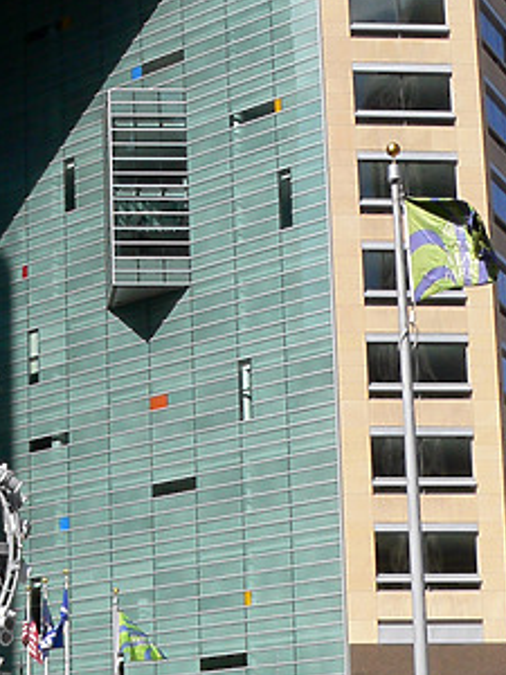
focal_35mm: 108
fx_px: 2105
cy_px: 423
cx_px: -96
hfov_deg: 13.3
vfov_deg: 18.2
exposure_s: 1/500
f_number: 4.6
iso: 80
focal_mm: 6
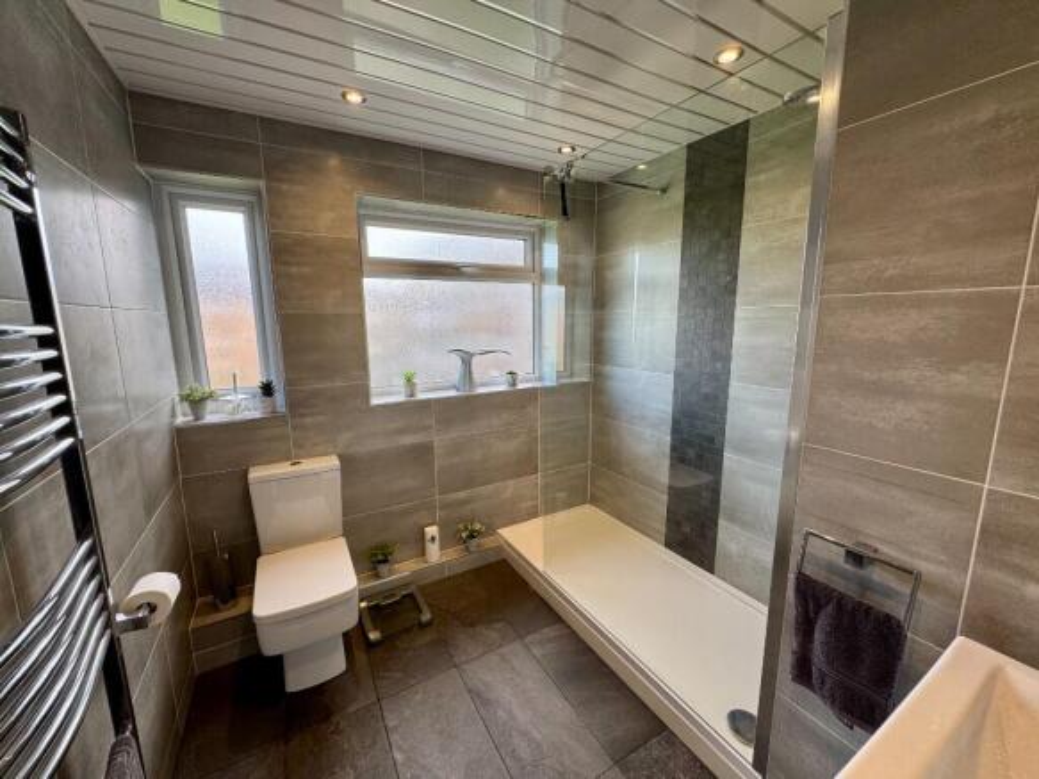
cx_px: 520
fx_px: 420
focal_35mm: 14
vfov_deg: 85.7
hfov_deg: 102.1
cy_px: 390
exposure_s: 1/99
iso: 50
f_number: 2.2
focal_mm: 2.22
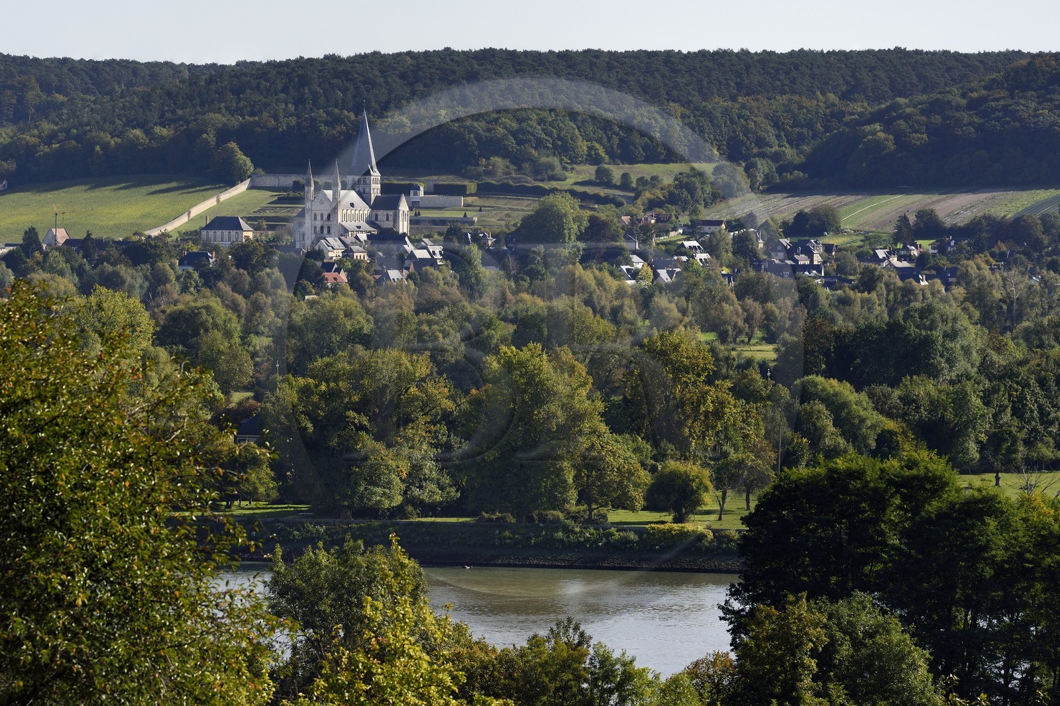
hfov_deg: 10.3
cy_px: 353
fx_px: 5887
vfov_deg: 6.9
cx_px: 530
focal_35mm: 200
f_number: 8
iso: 200
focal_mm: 200
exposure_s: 1/400
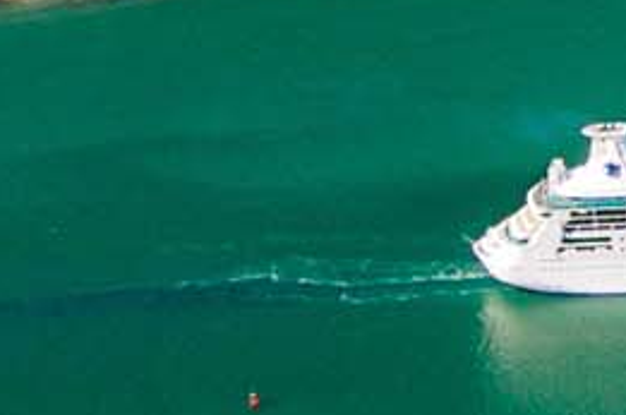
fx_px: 4790
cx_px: 2082
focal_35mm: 276
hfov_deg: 6.6
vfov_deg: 4.8
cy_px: -583
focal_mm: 24
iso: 200
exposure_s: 1/125
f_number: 8
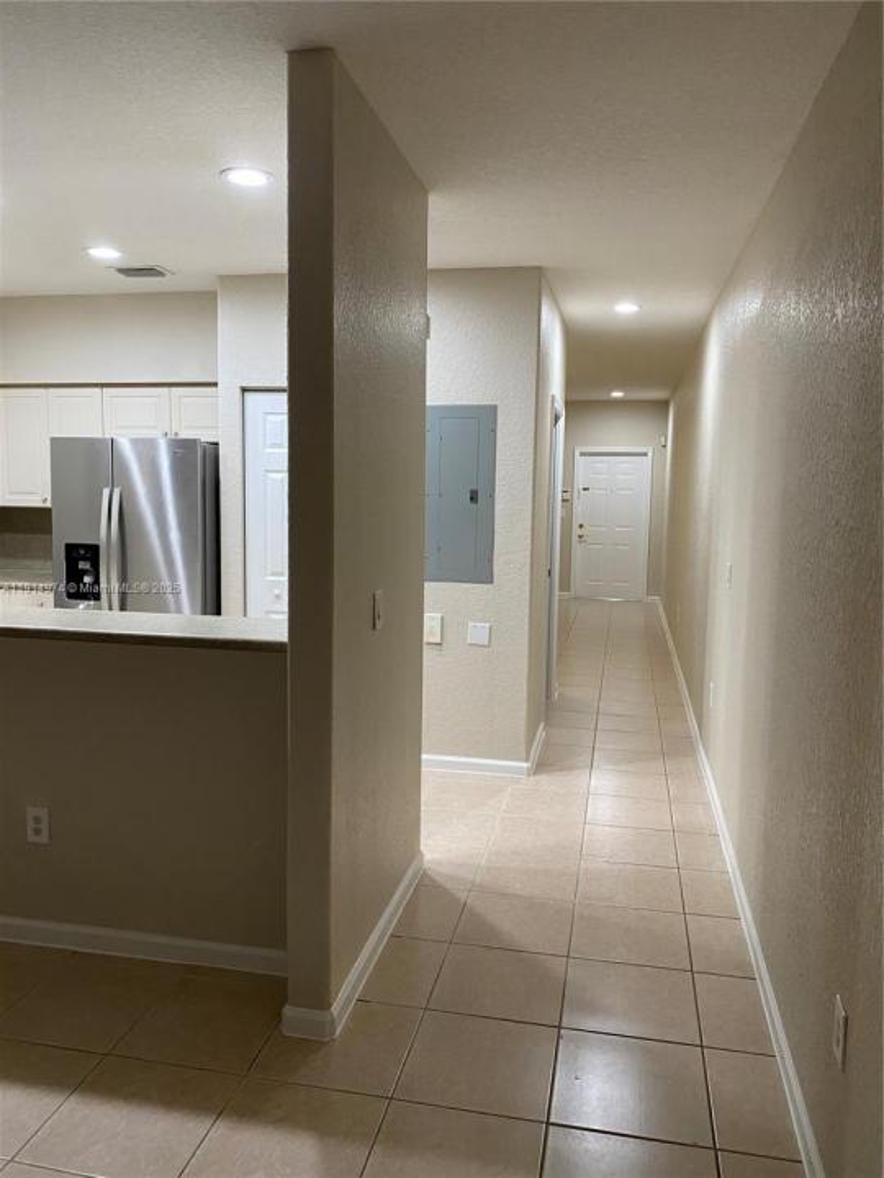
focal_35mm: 26
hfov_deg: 53.1
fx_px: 885
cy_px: 589
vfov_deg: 67.3
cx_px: 442
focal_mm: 4.25
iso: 160
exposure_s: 1/60
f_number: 1.8
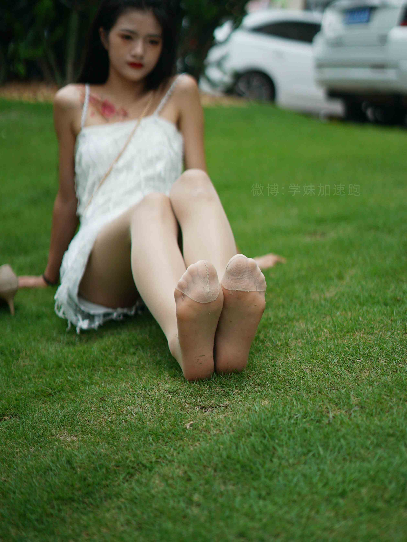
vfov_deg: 31.6
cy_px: 237
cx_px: 214
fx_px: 956
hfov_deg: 24.0
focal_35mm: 61
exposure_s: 1/8000
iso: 250
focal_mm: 50
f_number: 1.8
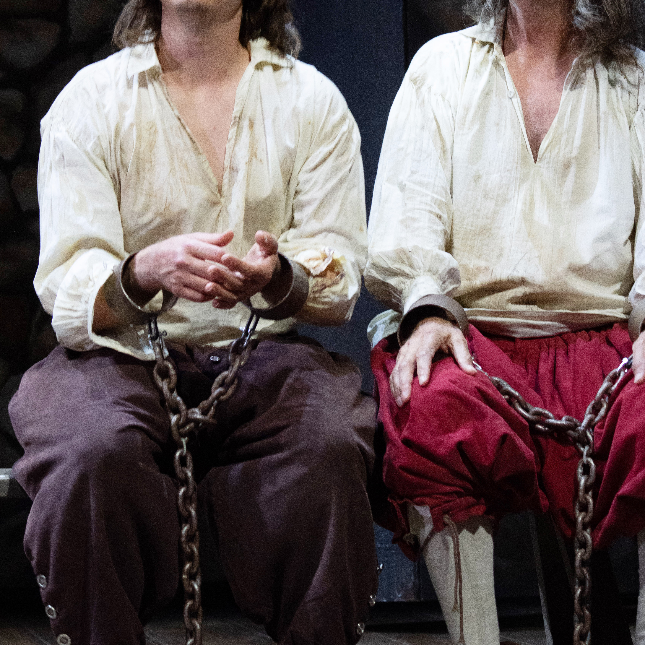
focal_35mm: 148
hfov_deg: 11.8
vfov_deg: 11.8
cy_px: 147
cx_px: 384
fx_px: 3120
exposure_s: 1/160
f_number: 4
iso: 3200
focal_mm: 70
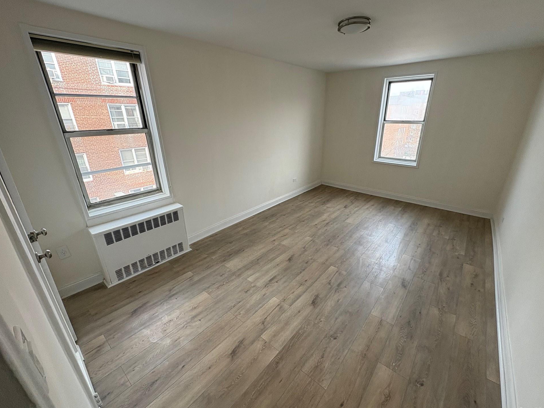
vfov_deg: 81.8
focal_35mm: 15
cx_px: 284
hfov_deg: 98.1
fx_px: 236
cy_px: 199
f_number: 2.2
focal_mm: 2.22
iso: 125
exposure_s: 1/99
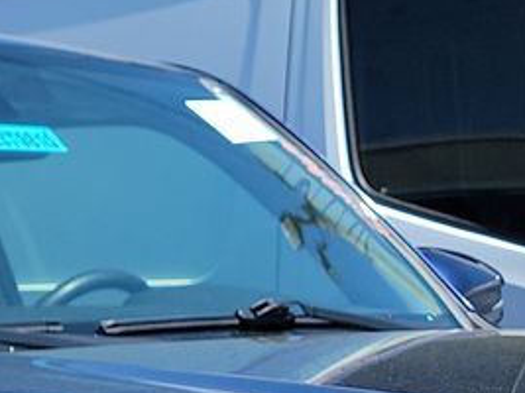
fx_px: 2183
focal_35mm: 144
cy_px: 762
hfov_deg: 13.7
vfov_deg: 9.7
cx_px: 124
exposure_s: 1/612
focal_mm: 6.7
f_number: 1.8
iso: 50
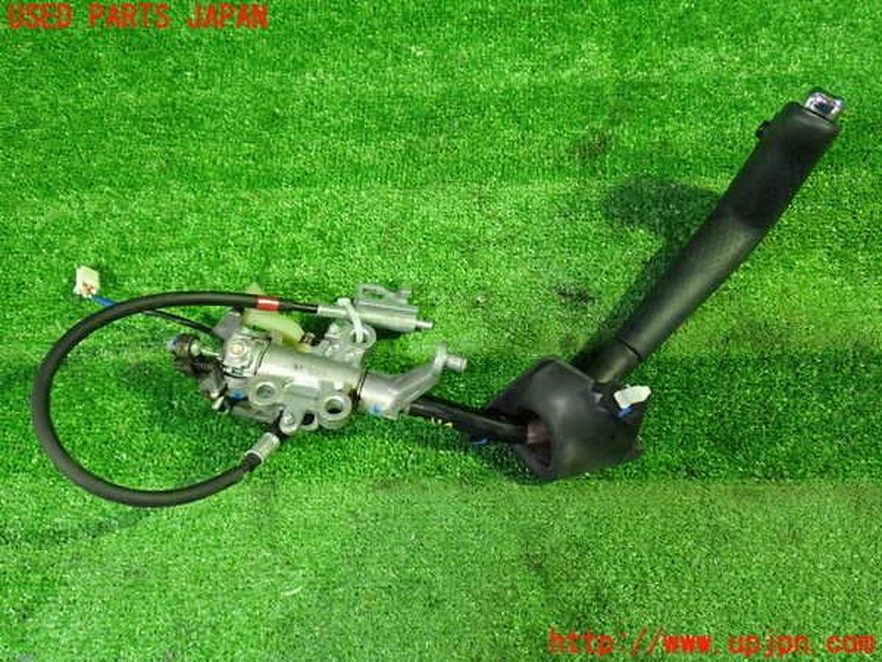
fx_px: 815
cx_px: 441
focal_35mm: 32
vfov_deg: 44.2
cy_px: 331
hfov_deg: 56.8
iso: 640
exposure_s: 1/30
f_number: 2.4
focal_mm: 5.79
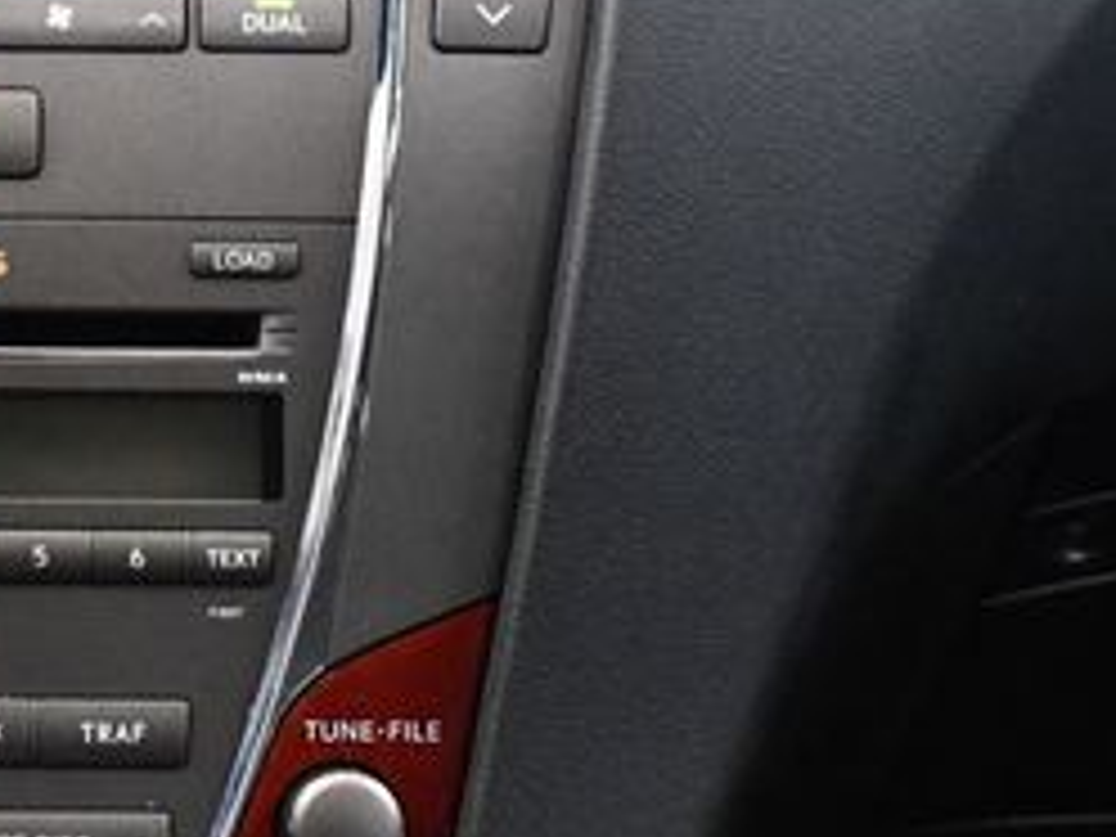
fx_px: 3998
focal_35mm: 124
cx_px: -63
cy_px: 108
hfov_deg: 15.5
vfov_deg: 11.9
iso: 4500
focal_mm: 25
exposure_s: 1/60
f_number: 4
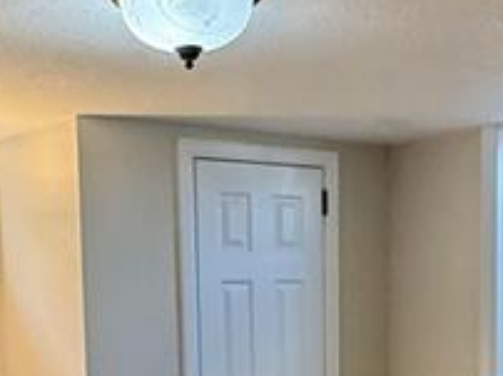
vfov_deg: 19.7
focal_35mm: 71
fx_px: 1030
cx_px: 242
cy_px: 430
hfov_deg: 27.4
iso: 400
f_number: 2.2
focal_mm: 2.22
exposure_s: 1/120
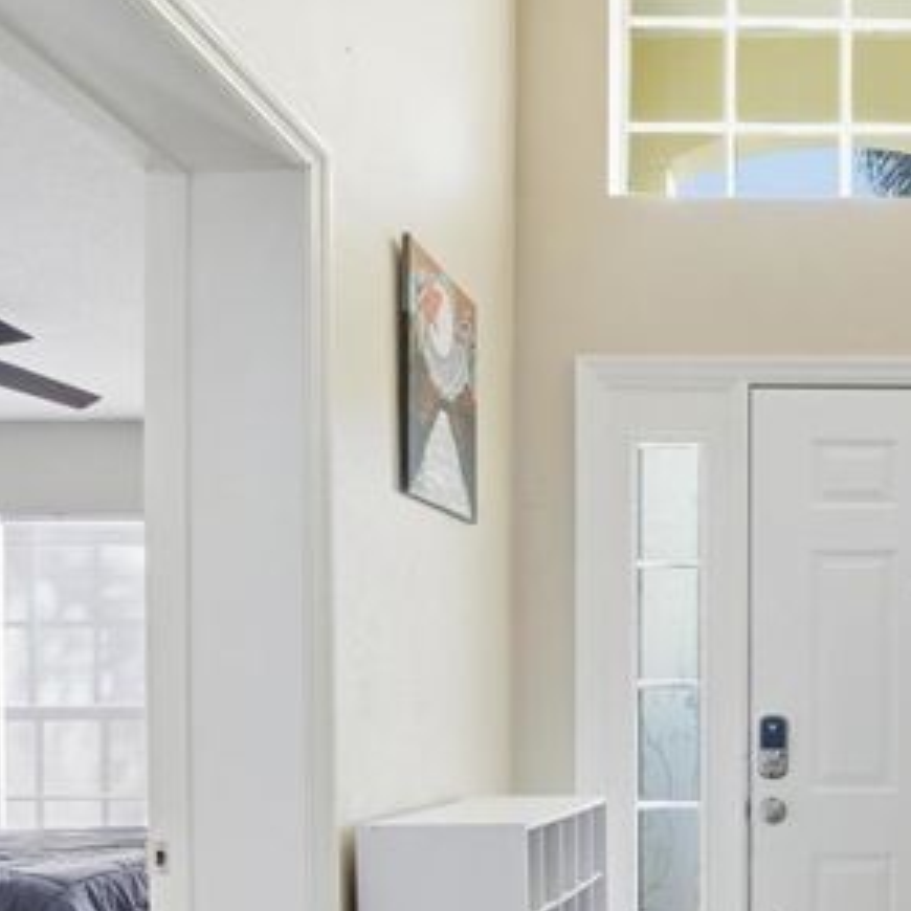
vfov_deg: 46.2
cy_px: 710
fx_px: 1013
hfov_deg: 43.4
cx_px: 850
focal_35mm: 34
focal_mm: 11
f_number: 8
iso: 200
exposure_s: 1/80
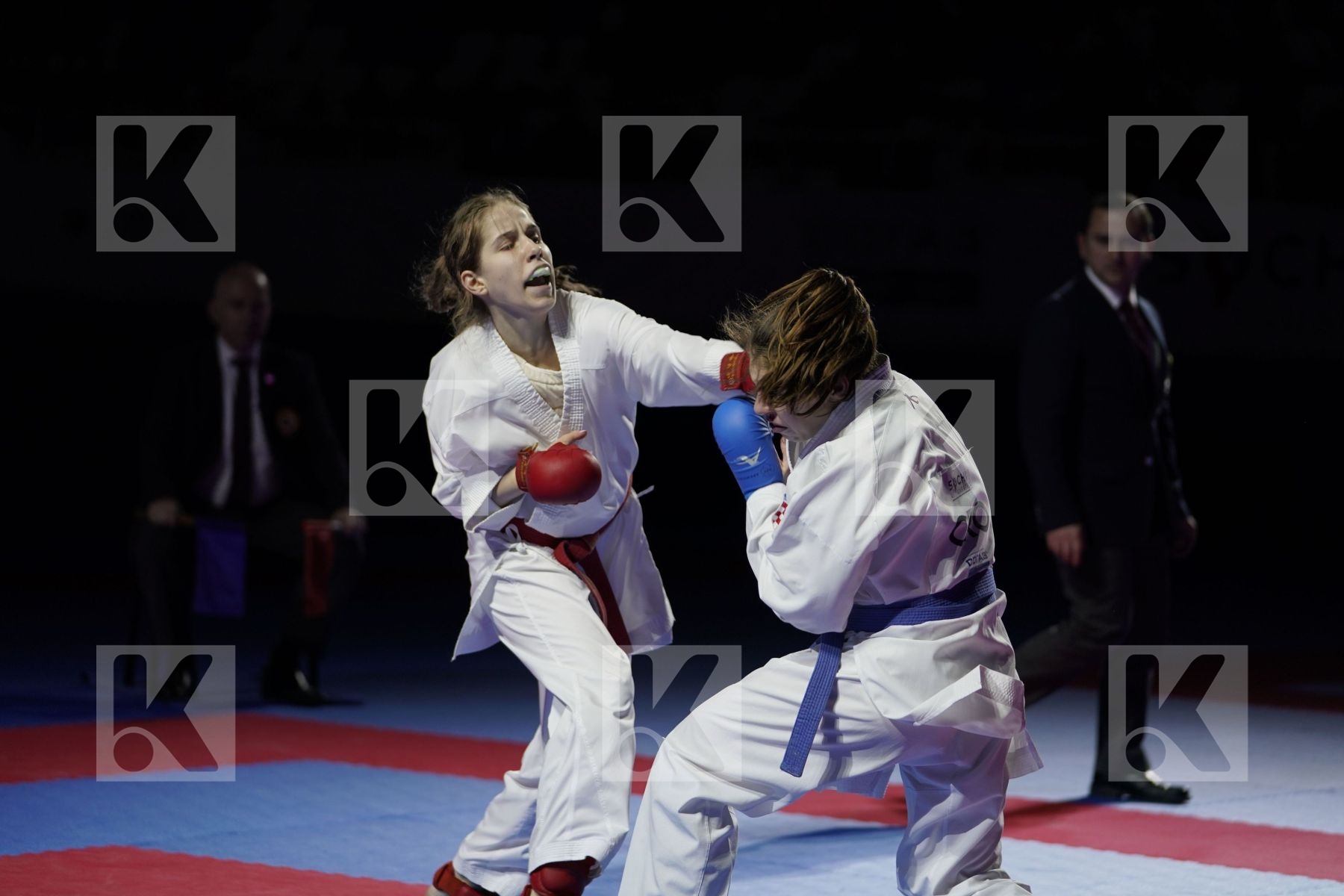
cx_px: 672
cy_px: 448
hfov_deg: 17.6
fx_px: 4330
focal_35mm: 116
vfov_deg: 11.8
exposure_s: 1/1000
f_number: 2.8
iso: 640
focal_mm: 116
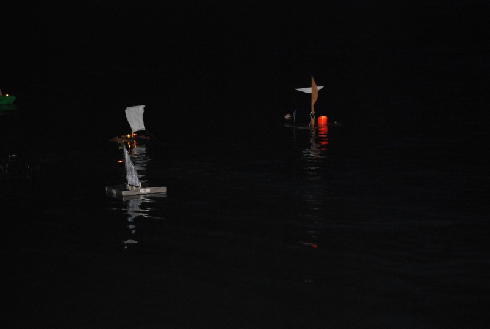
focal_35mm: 150
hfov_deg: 13.7
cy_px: 164
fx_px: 2046
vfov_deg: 9.2
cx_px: 245
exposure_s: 1/60
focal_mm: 100
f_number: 4.5
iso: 1600
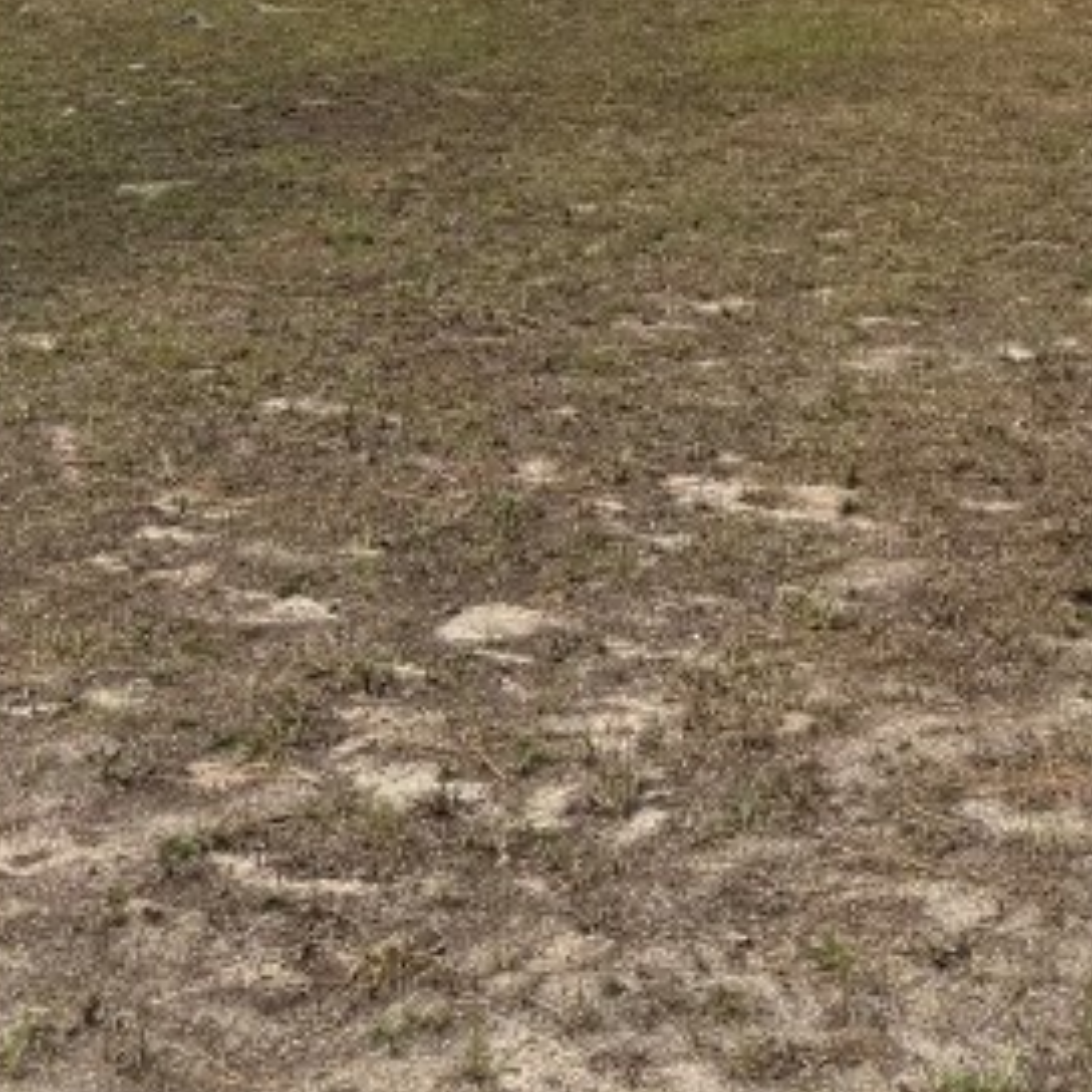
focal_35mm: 80
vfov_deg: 19.6
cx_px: 903
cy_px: -405
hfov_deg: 21.3
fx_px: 2855
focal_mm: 6.76
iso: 80
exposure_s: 1/3802
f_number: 1.78
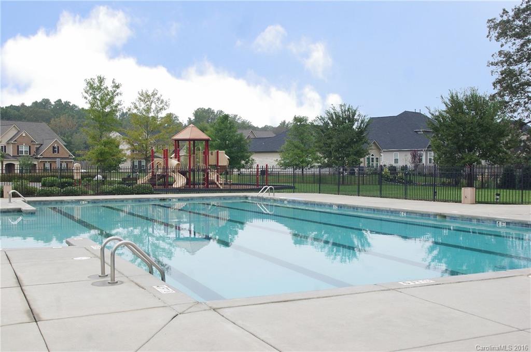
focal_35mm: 42
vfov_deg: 31.8
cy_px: 176
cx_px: 266
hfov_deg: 46.5
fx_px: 618
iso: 200
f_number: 8
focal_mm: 28.13
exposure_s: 1/50
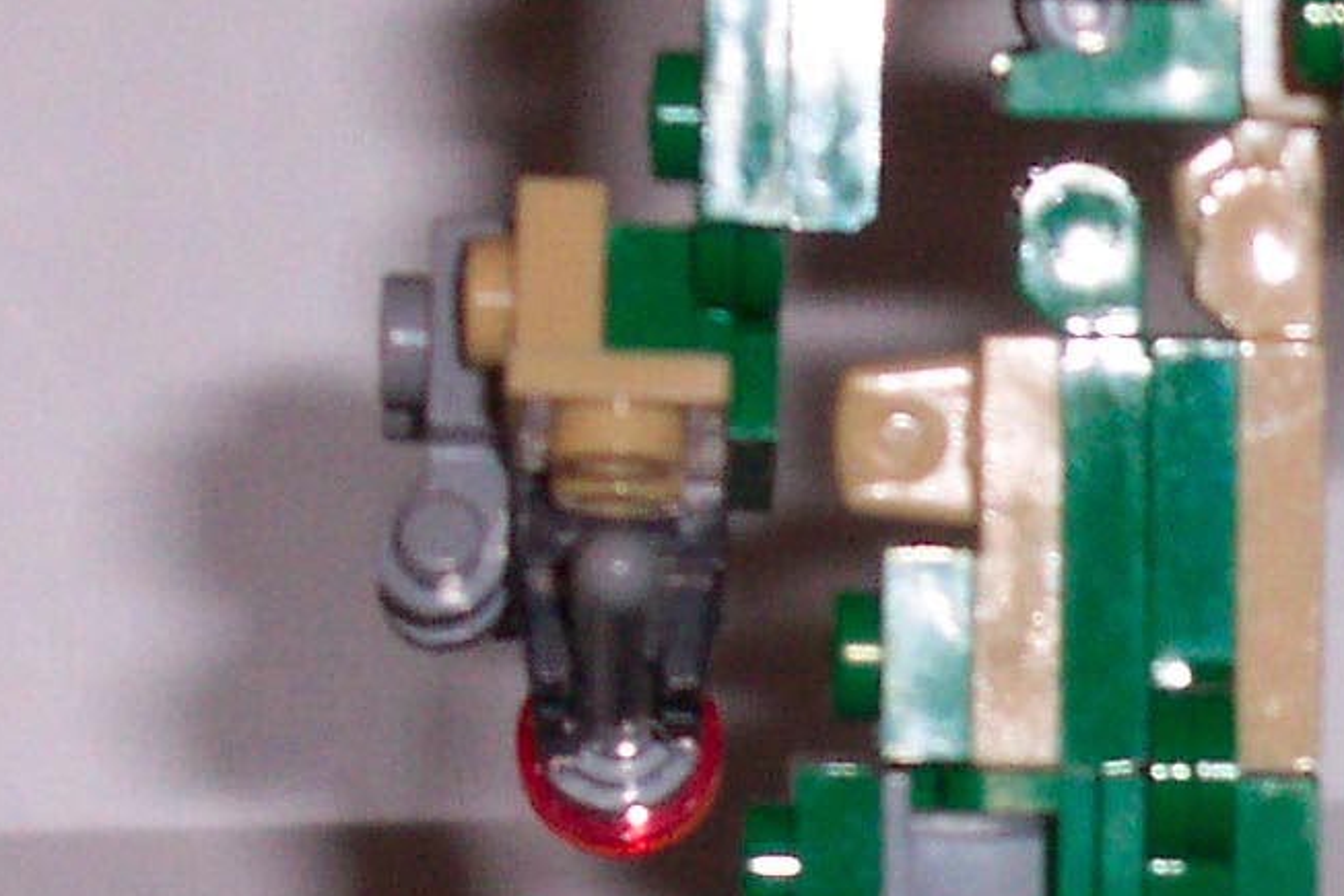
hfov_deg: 5.2
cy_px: 1020
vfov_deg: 3.5
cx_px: 1983
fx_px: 14712
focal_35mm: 394
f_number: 4.7
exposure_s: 1/90
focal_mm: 21.2
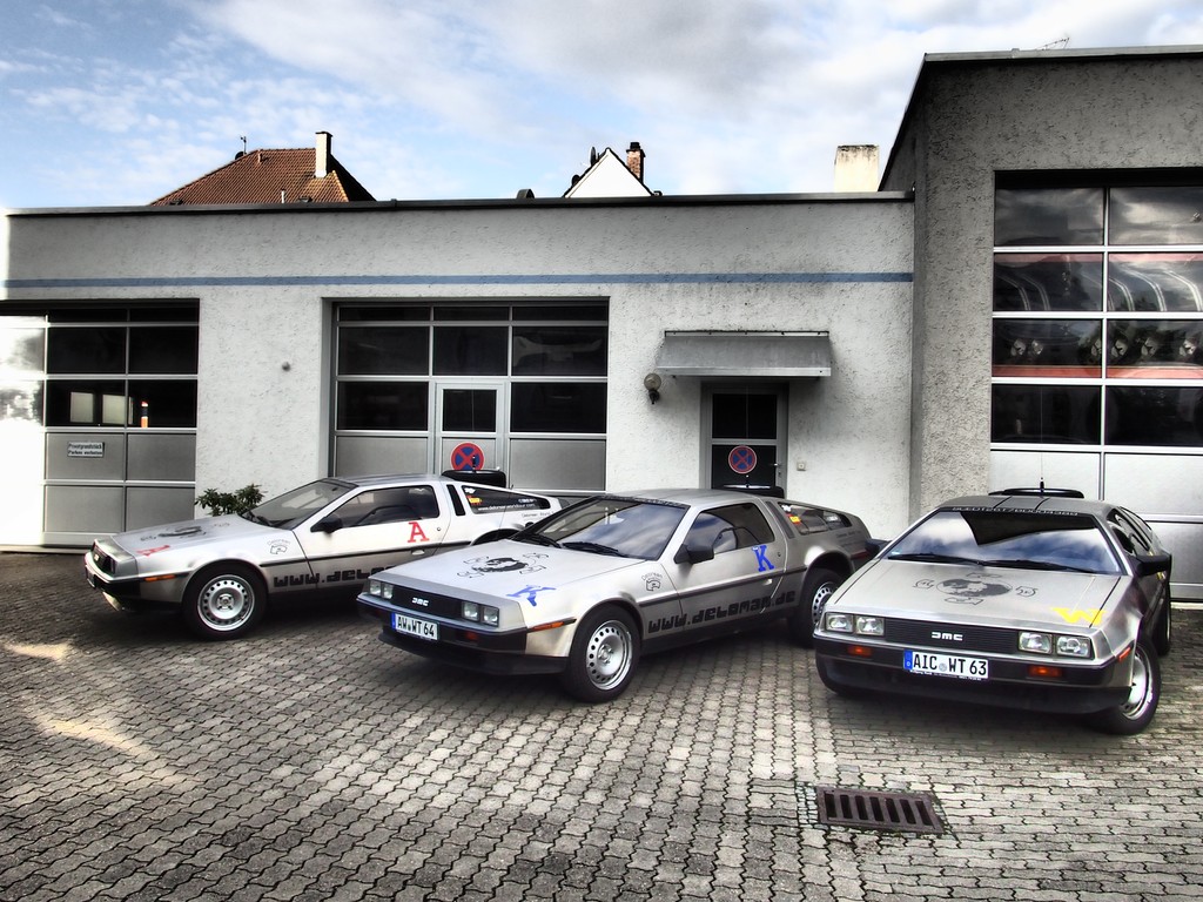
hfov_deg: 60.0
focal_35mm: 30
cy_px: 451
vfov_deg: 46.8
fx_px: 1043
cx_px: 602
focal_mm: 5.5
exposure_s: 1/400
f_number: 3.2
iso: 100
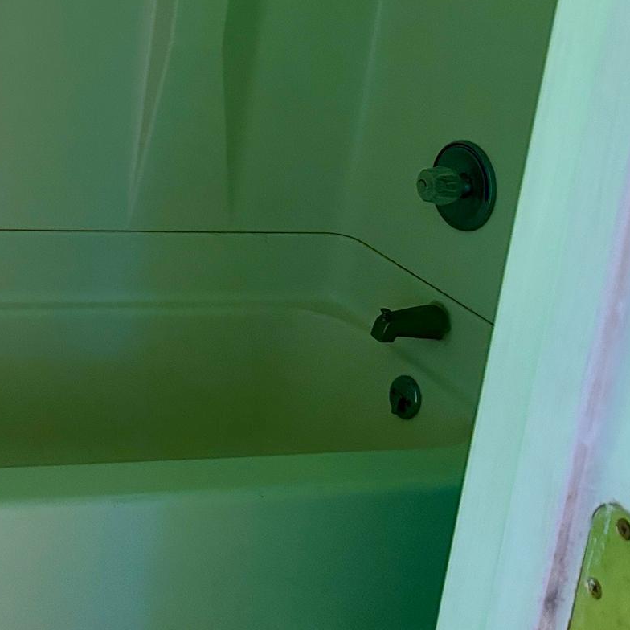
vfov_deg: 27.2
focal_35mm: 60
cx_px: -75
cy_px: 19
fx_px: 1235
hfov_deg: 26.2
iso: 320
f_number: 1.5
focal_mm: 5.7
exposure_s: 1/60
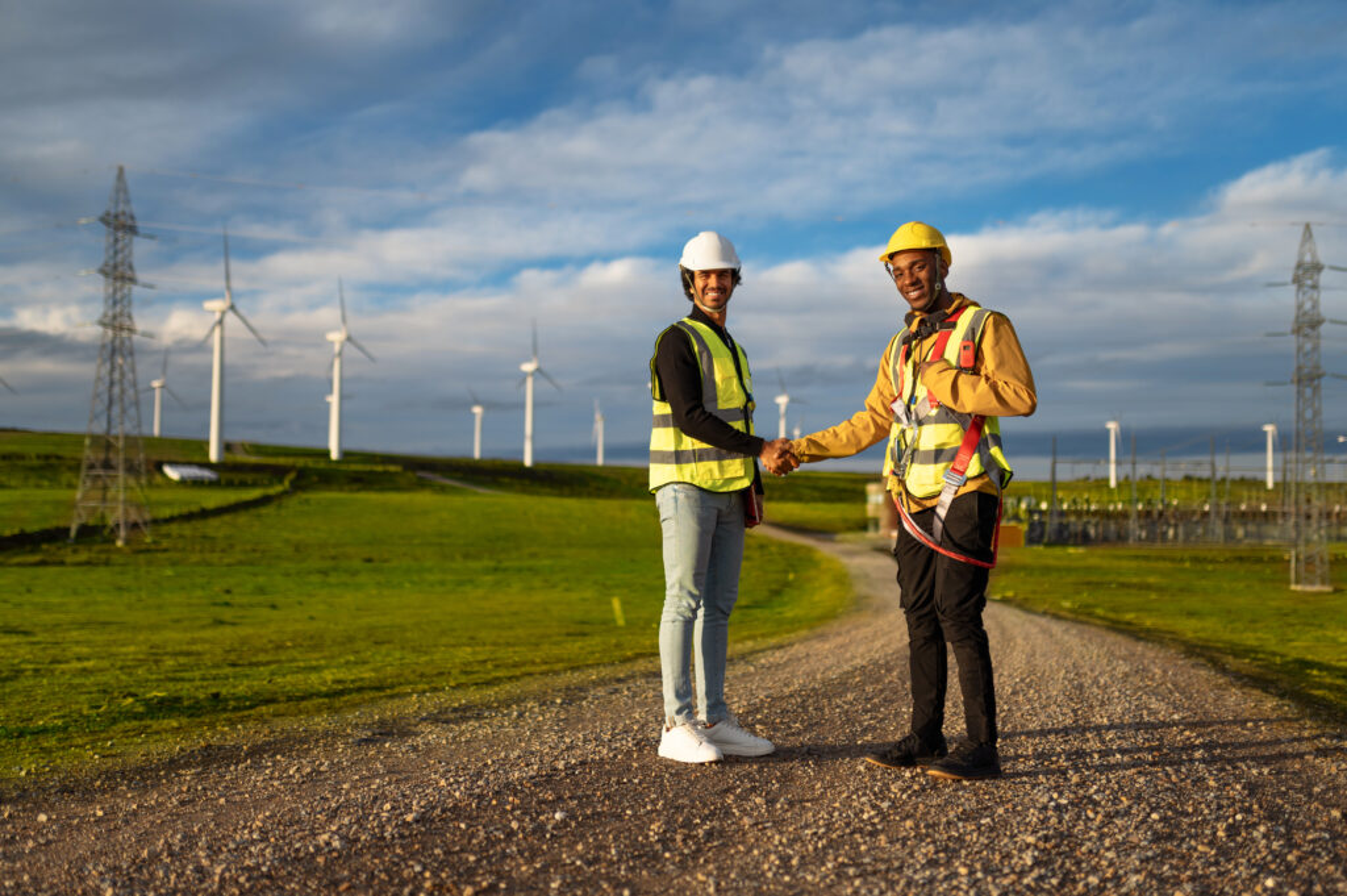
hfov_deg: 54.5
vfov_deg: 37.8
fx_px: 1308
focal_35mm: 35
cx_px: 674
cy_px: 448
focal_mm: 35
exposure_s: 1/5000
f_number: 1.8
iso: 100
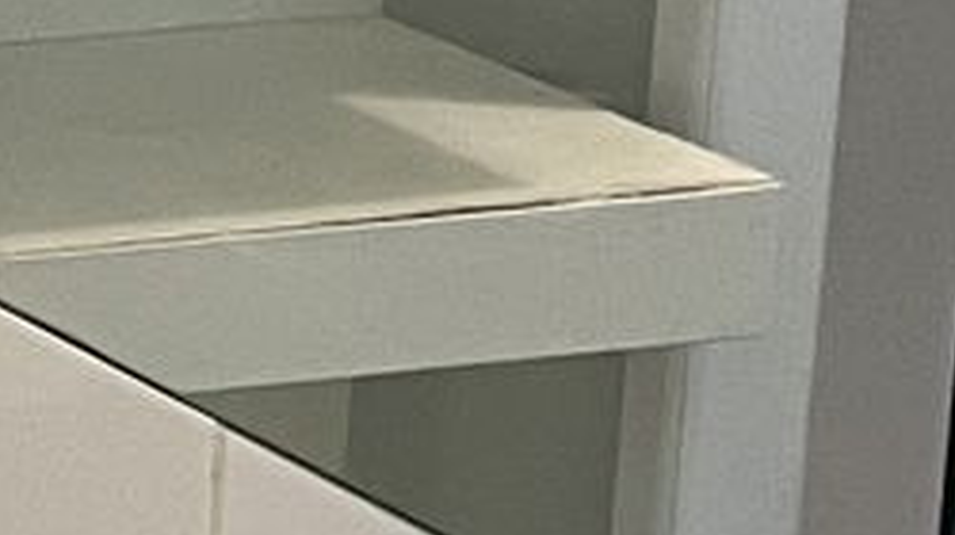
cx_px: -1788
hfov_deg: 7.9
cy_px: 365
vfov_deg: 5.0
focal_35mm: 242
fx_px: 6122
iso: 160
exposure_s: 1/50
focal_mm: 5.1
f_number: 1.6
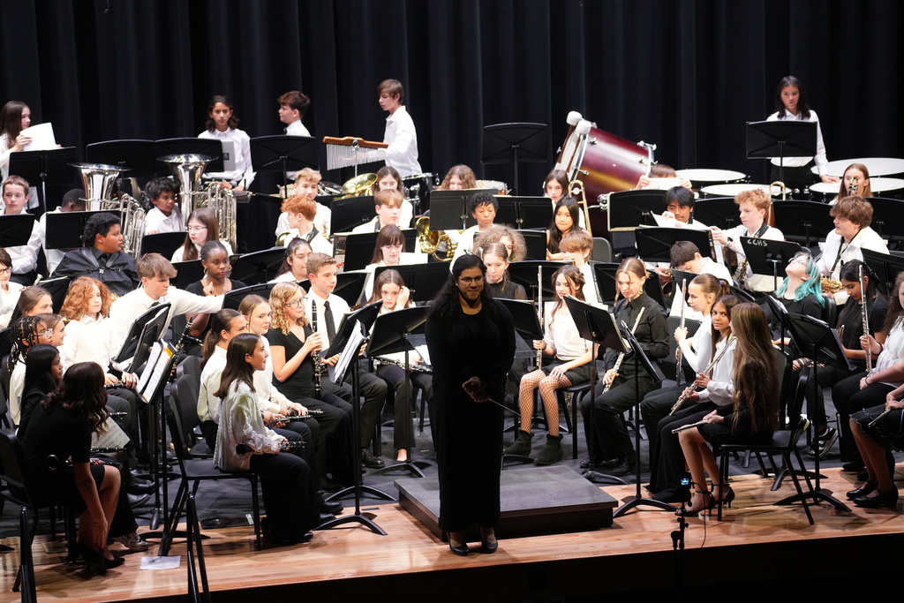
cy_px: 302
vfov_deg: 10.4
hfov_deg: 15.5
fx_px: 3317
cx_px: 452
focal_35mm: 132
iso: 3200
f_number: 5.6
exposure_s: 1/60
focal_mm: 132.1
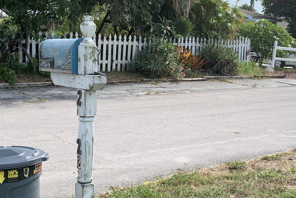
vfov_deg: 22.3
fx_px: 502
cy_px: 113
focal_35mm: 61
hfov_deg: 32.5
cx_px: 207
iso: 25
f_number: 1.8
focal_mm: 4.25
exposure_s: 1/1299
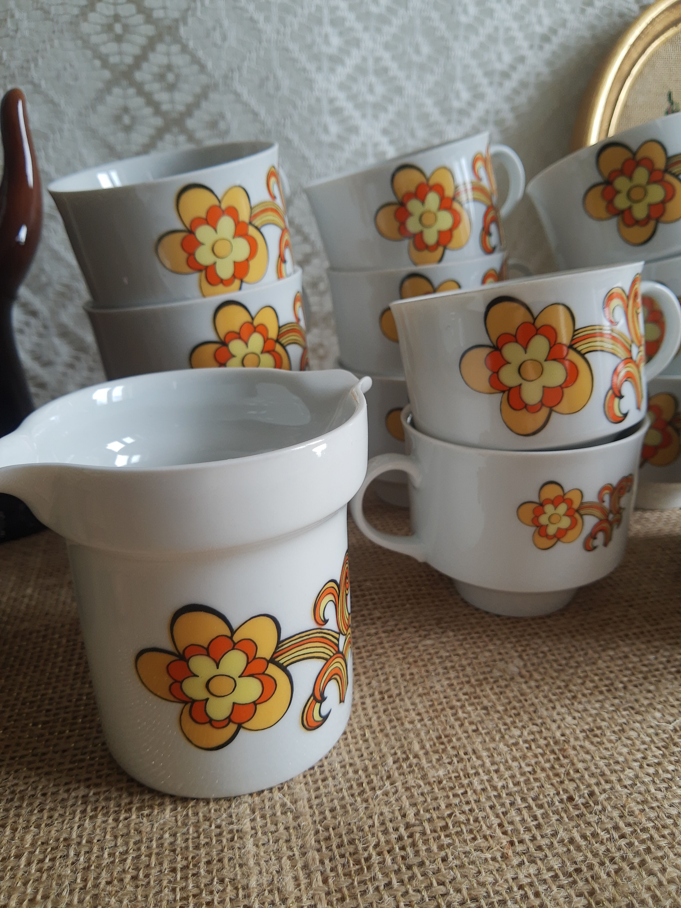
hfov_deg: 53.1
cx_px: 340
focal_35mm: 26
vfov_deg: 67.3
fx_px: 682
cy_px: 454
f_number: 1.8
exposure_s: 1/60
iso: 63
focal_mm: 3.95
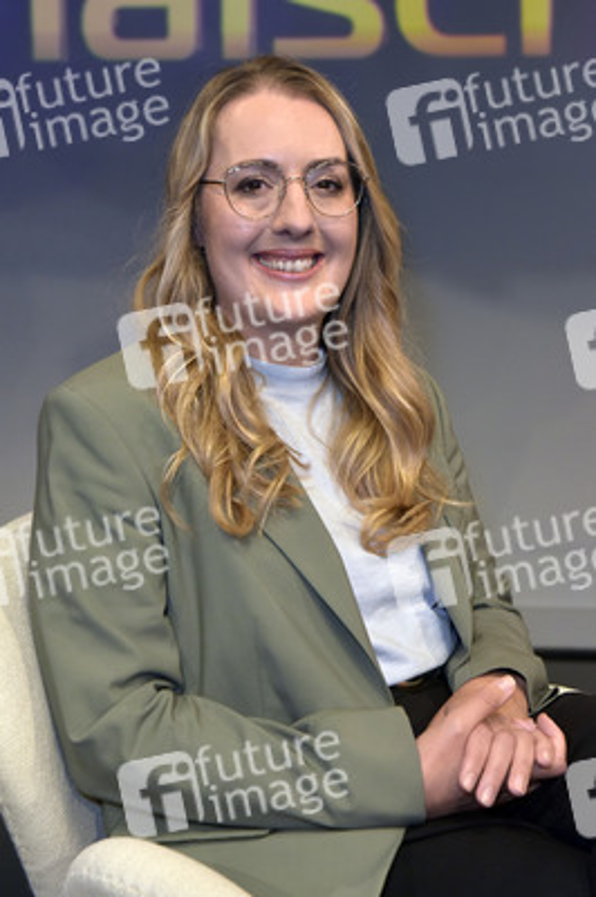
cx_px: 298
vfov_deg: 36.3
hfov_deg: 24.6
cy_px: 448
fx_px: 1368
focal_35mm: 55
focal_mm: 55
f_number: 5.6
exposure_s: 1/160
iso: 1250
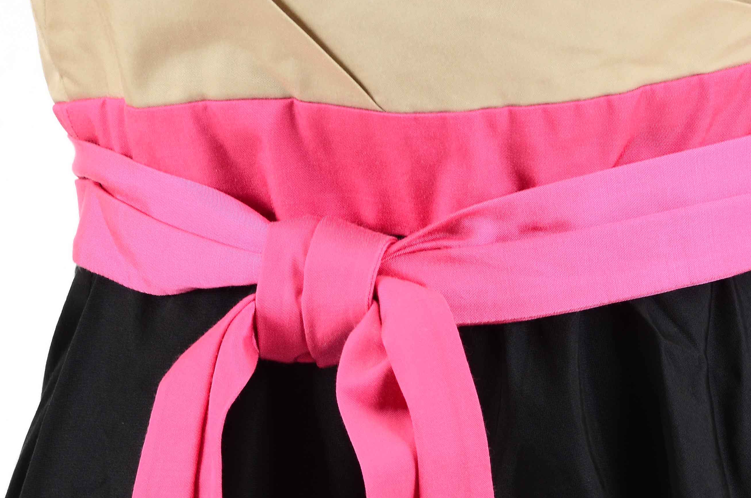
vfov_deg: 4.6
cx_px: 470
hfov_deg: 6.9
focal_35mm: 298
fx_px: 6202
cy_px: 465
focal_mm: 105
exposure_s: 1/80
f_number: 11
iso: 400
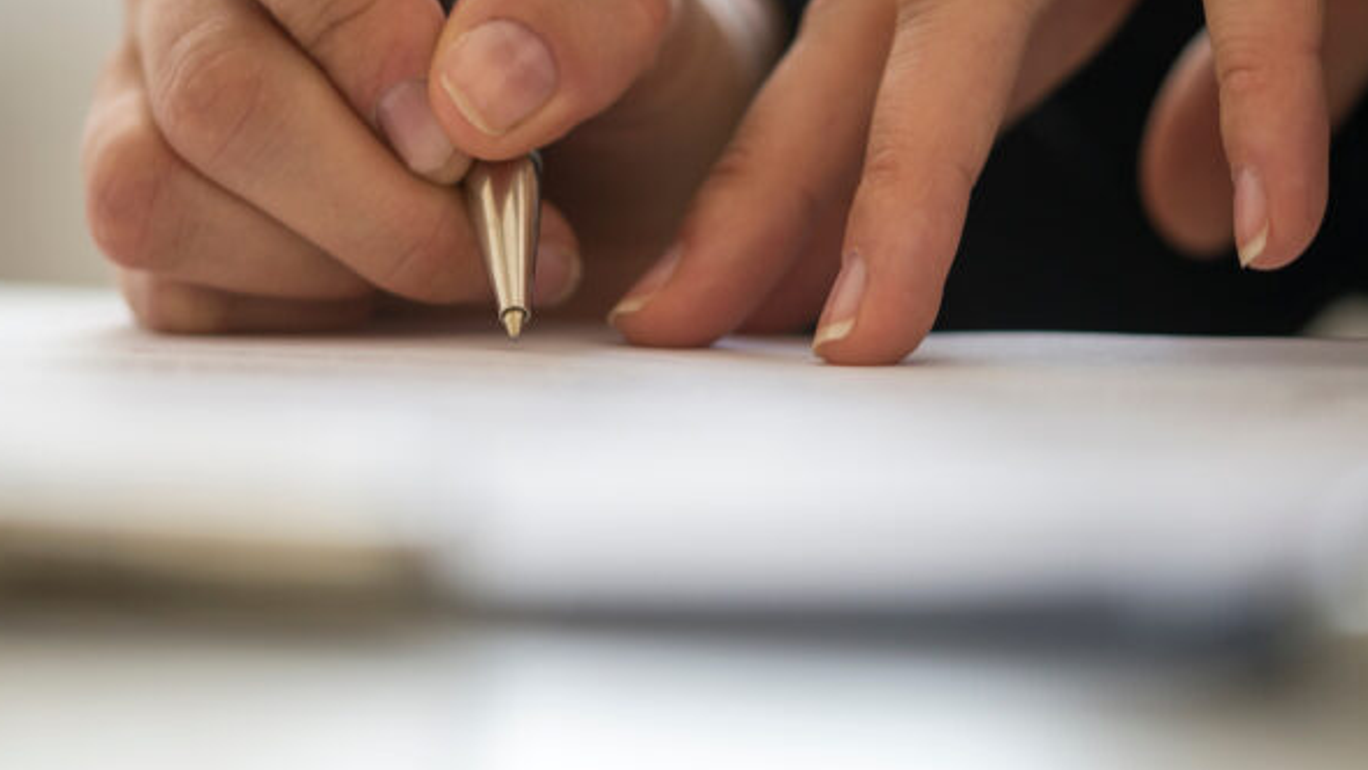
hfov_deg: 11.3
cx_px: 487
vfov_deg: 6.4
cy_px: 288
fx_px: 6929
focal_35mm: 191
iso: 320
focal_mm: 105
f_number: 3.3
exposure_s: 1/100
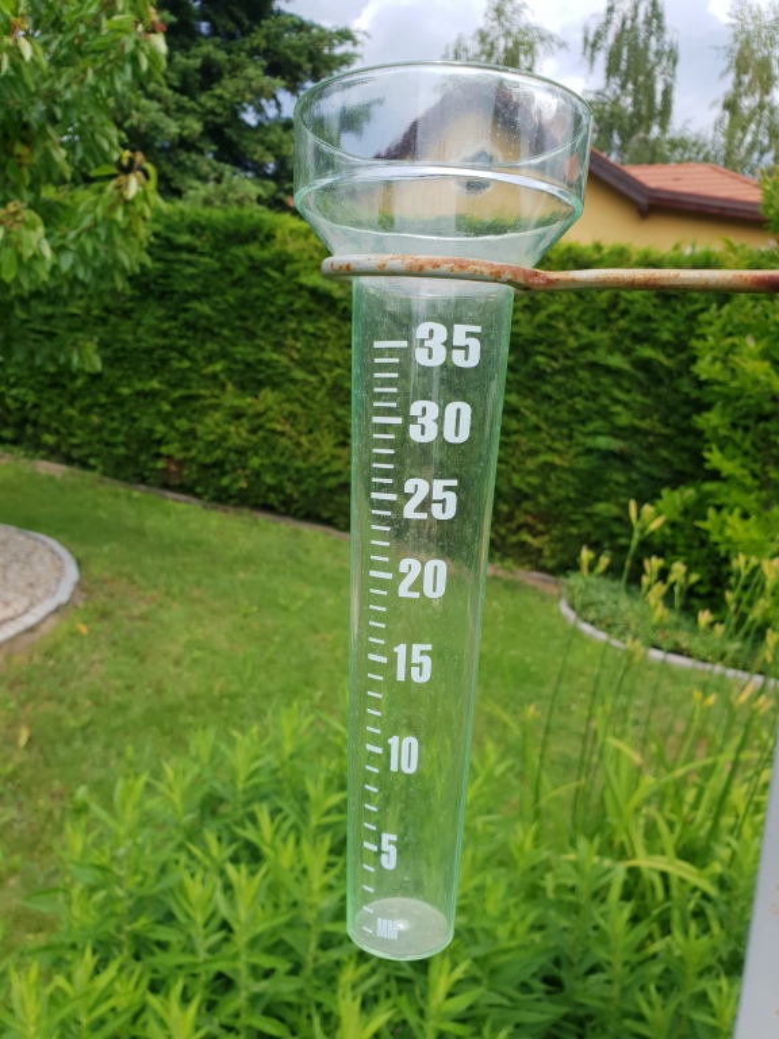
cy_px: 520
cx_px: 390
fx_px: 780
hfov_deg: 53.1
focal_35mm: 26
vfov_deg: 67.3
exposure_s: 1/883
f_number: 2.4
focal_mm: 4.3
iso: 50
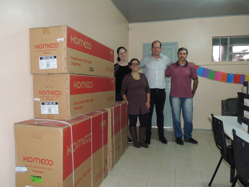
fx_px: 201
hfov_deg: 63.4
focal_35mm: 28
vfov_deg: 49.7
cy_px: 94
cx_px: 124
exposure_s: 1/30
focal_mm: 4.9
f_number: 3.1
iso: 200
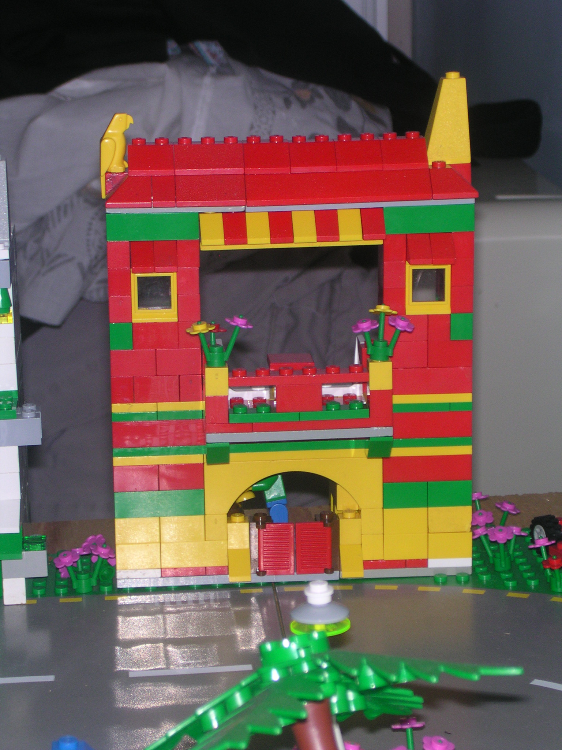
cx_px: 281
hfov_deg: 13.3
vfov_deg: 17.7
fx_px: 2403
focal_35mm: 111
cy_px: 375
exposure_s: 1/60
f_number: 4.8
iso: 100
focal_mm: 16.8
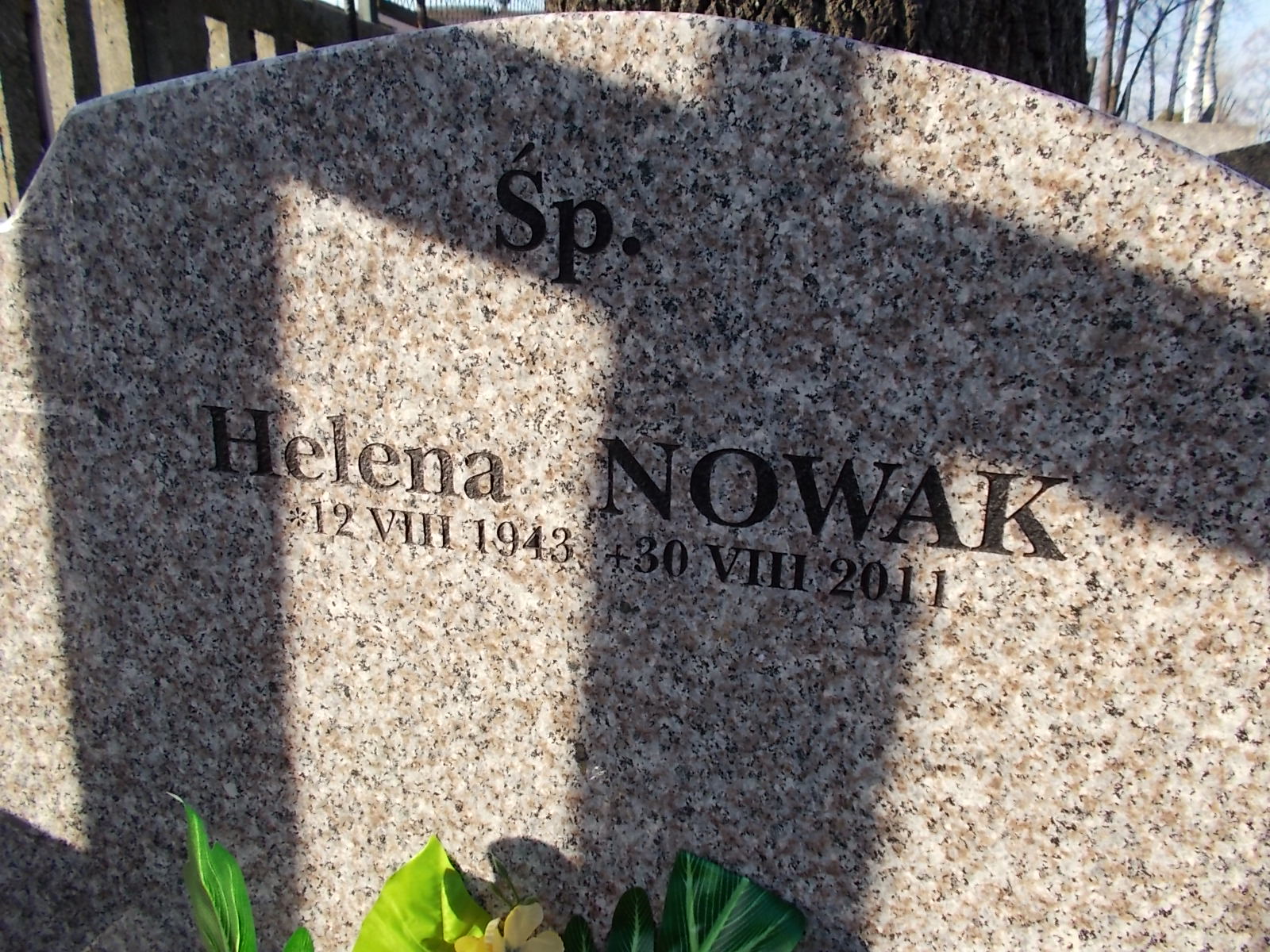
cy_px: 476
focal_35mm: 26
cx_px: 635
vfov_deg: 53.1
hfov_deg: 67.3
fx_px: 954
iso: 80
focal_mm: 4.6
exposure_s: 1/320
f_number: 3.2
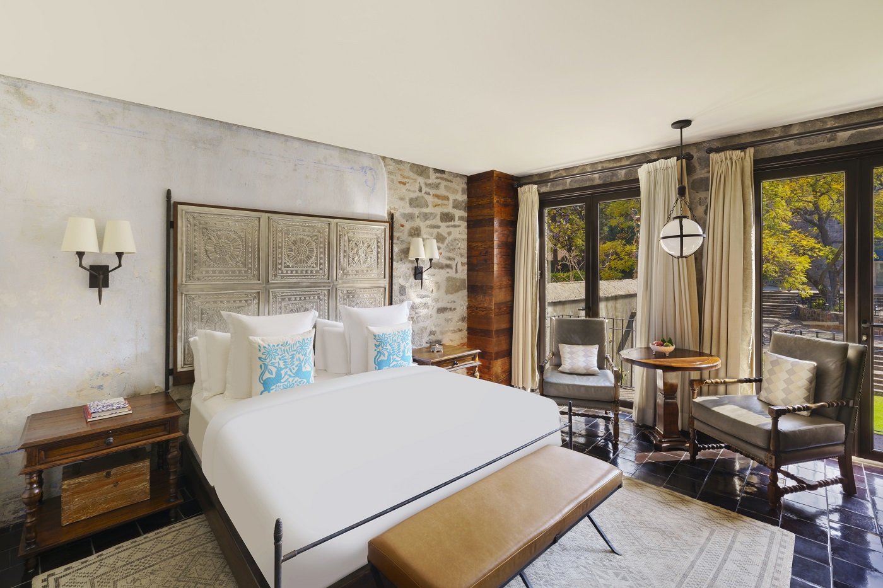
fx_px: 392
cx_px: 442
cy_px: 294
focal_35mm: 16
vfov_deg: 73.7
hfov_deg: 96.7
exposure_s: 1/2.5
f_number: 11
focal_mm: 16
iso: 100
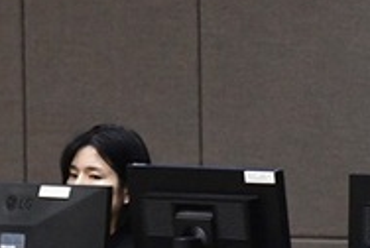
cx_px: -124
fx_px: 9841
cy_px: 30
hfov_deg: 2.2
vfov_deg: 1.4
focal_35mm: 956
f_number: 6.3
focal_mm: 200
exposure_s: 1/320
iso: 6400
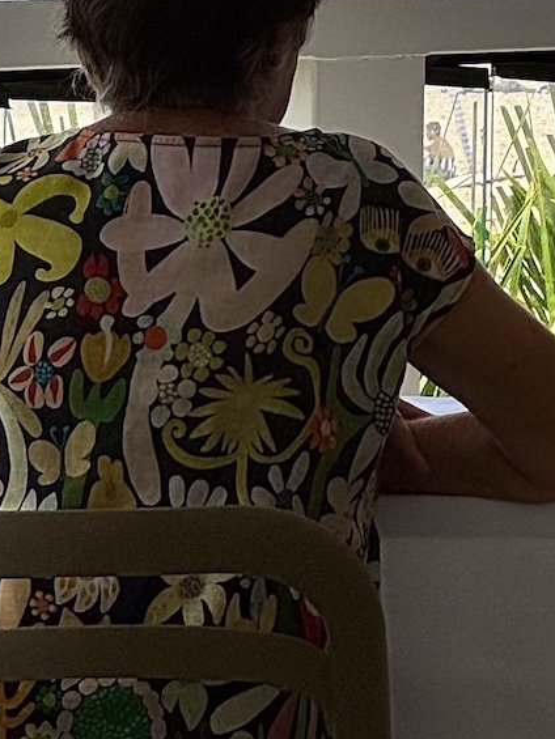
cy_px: -702
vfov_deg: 5.9
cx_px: 1075
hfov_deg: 4.5
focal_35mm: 327
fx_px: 6988
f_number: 2.8
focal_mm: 9
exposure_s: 1/1468
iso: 25
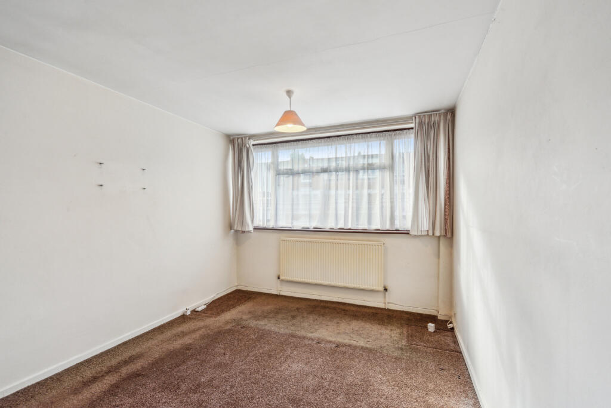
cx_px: 306
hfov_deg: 96.7
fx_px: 272
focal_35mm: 16
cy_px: 204
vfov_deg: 73.8
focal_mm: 16
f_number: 11
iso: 400
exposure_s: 1/80
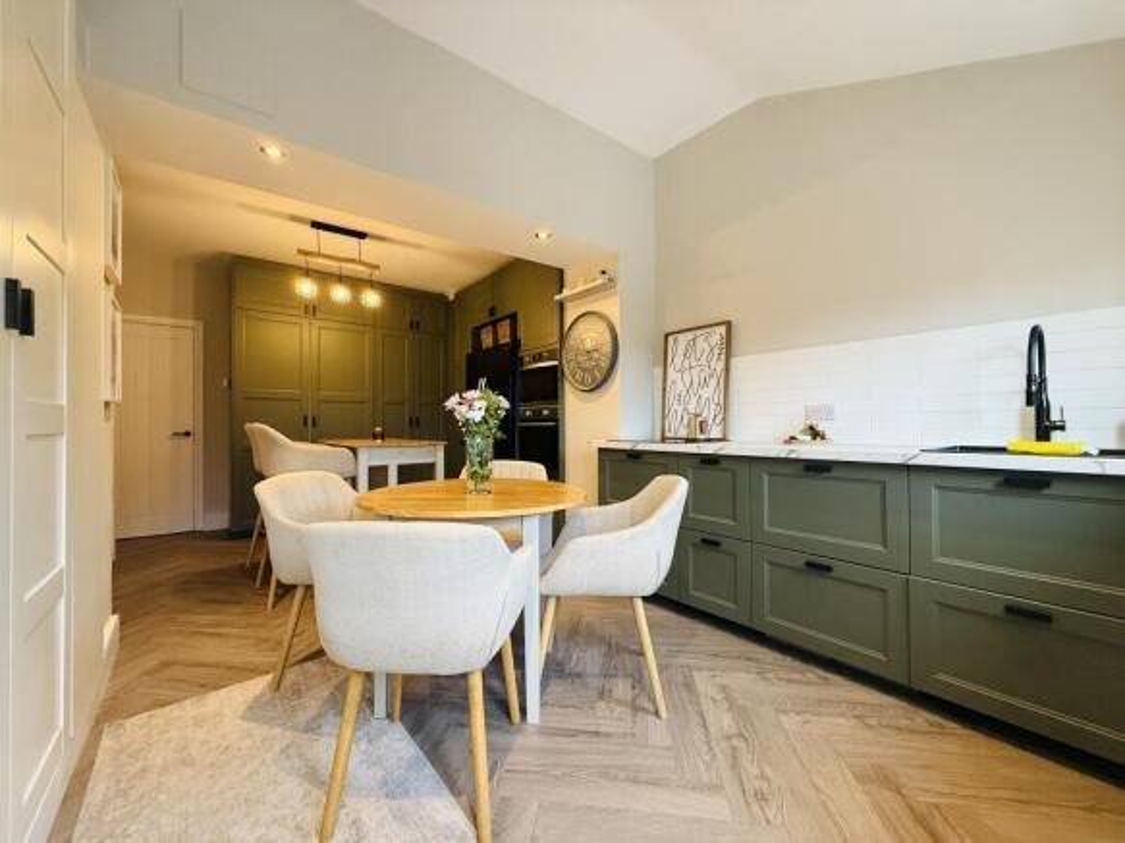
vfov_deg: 85.7
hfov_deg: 102.1
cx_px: 562
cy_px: 422
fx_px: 455
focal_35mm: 14
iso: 320
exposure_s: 1/64
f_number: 2.2
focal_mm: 2.22
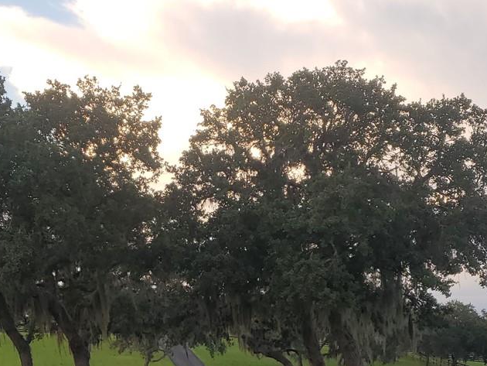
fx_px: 929
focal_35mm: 66
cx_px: 250
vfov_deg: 22.1
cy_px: 278
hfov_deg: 29.4
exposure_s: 1/306
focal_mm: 4.3
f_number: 1.5
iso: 50
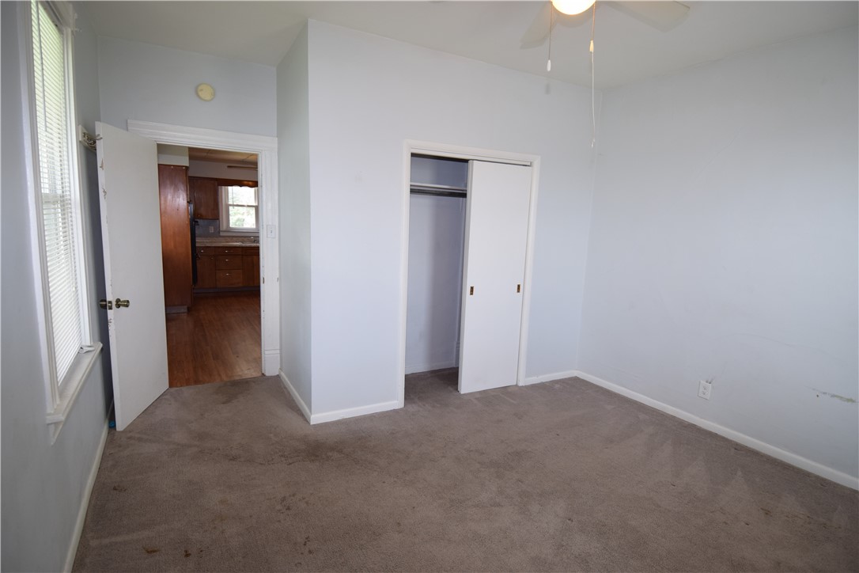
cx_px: 430
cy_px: 286
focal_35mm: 18
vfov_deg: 67.4
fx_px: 429
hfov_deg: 90.0
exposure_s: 1/60
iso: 400
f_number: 4
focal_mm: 12
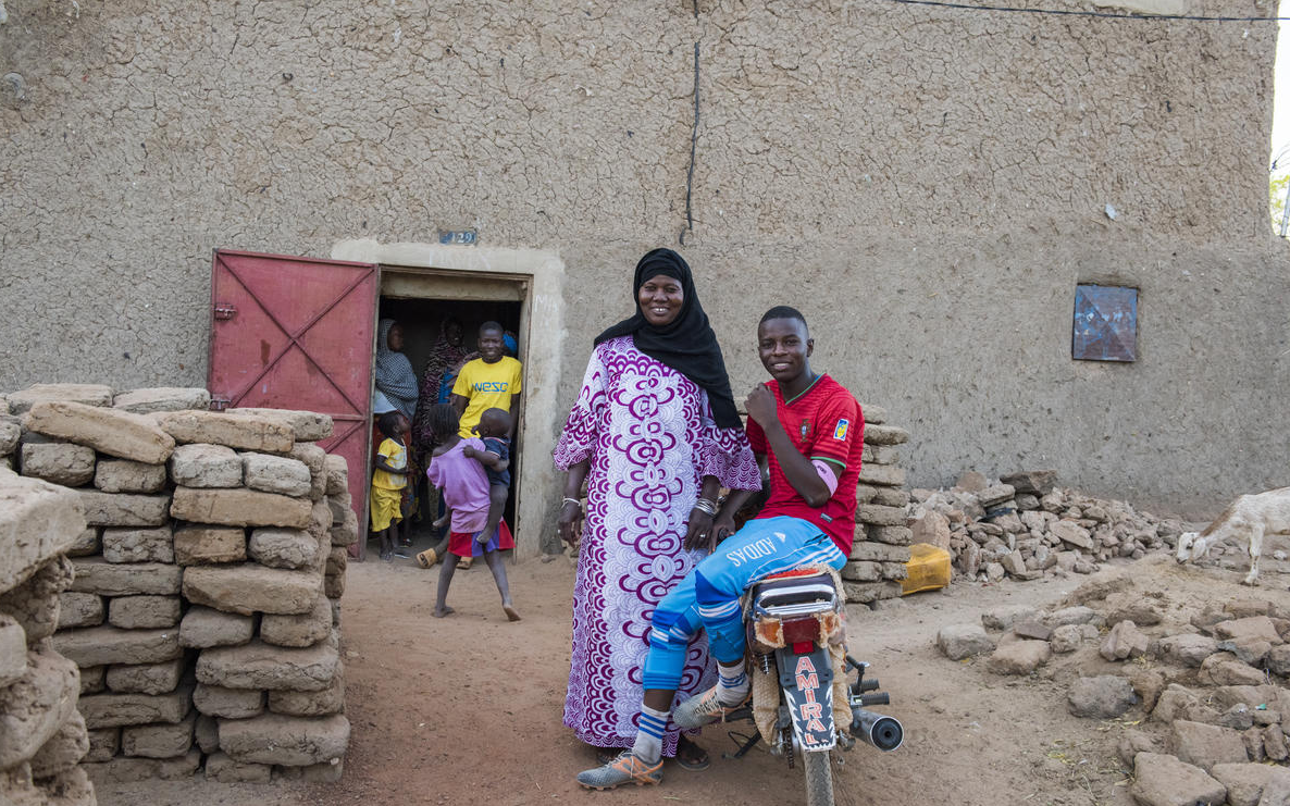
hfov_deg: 58.1
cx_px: 638
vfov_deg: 38.3
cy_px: 435
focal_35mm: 33
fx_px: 1160
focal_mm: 32
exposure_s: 1/250
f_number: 8
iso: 1250
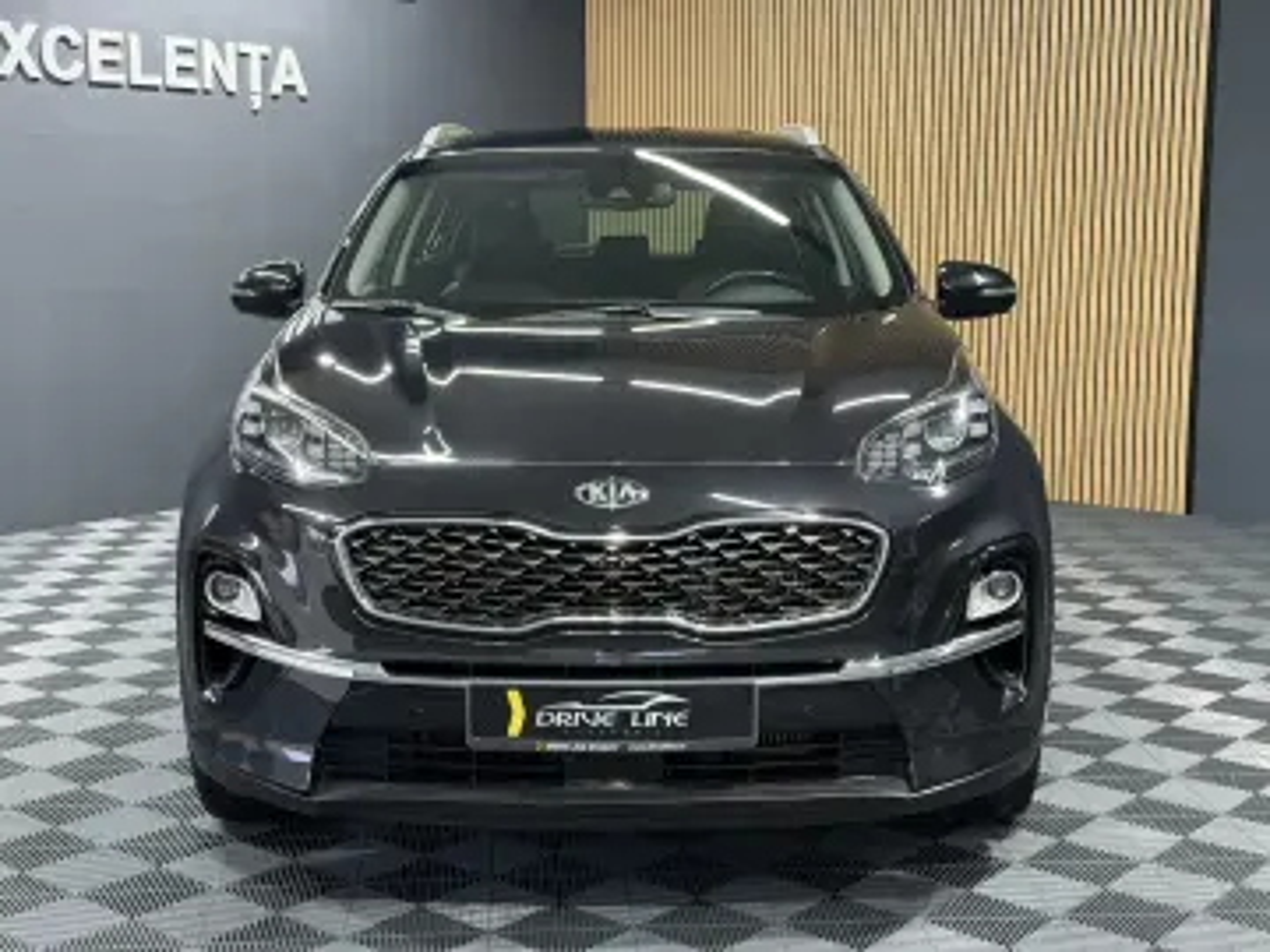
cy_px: 476
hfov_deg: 39.7
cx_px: 635
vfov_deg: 30.3
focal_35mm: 48
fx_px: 1761
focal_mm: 6.76
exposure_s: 1/50
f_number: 1.78
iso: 200
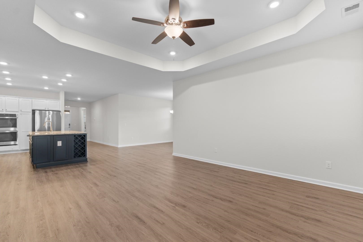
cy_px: 121
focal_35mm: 15
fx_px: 151
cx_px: 182
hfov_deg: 100.4
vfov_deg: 77.3
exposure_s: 1.6
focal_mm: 10
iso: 100
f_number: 4.5
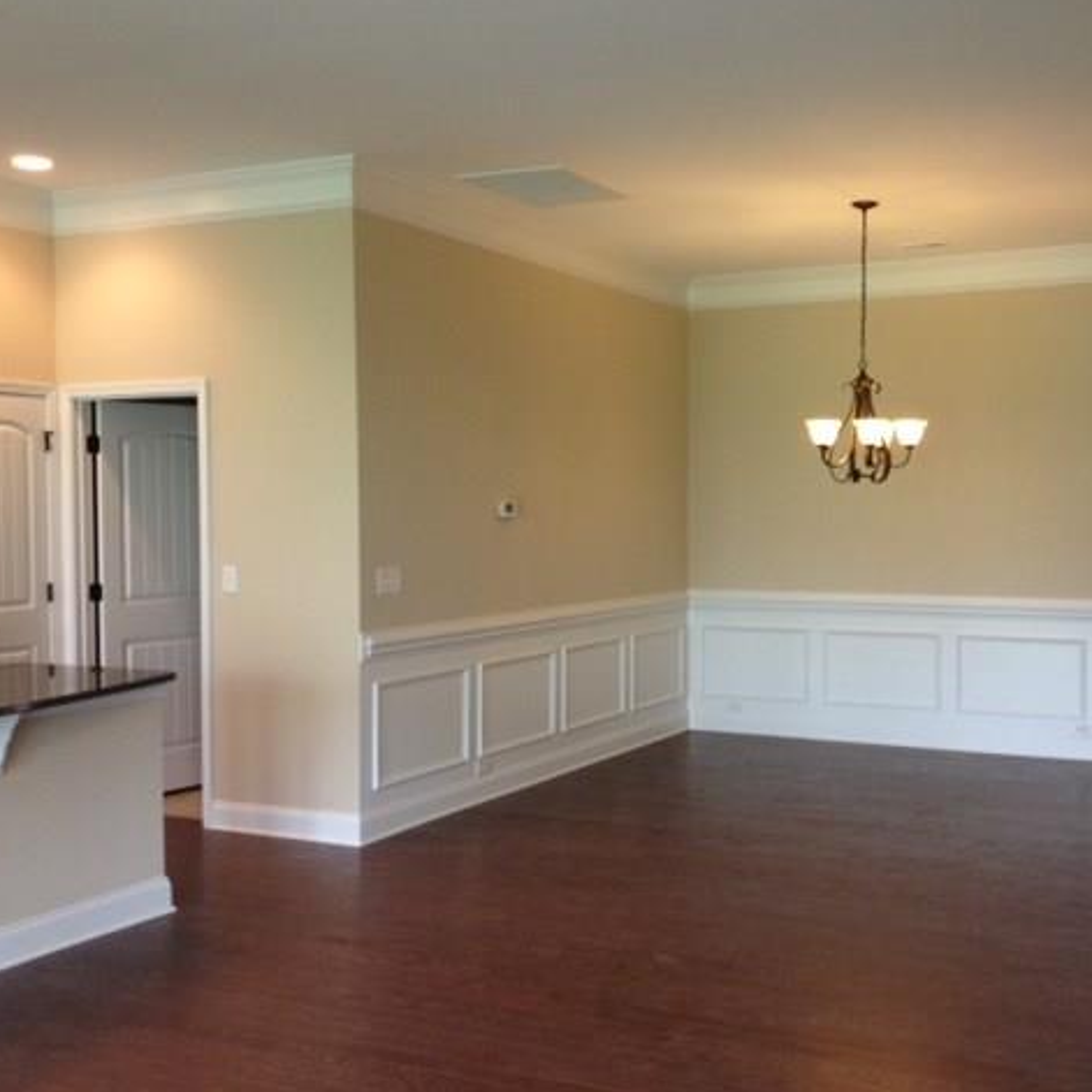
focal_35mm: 42
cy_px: 543
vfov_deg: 40.0
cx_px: 723
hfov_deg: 39.6
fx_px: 1499
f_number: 2.4
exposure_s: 1/20
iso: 100
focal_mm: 4.28
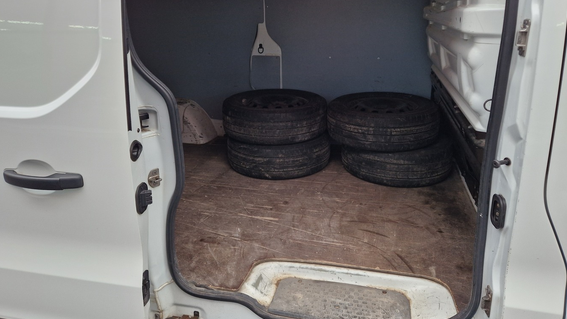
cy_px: 118
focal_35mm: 27
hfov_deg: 69.8
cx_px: 302
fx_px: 406
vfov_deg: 42.6
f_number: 1.8
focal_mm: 5.4
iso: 125
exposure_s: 1/180
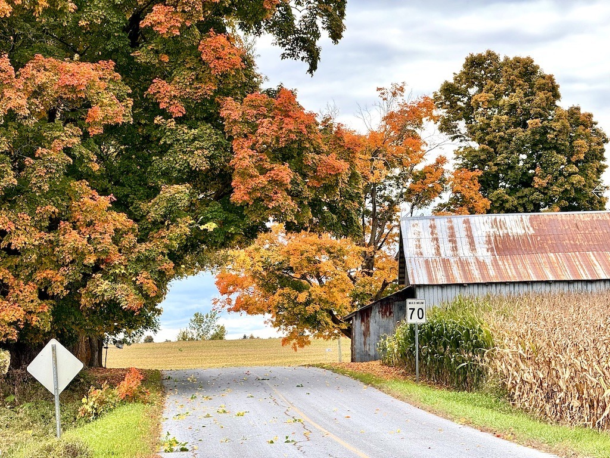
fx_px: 2115
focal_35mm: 120
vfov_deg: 12.3
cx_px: 305
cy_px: 229
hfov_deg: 16.4
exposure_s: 1/361
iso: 50
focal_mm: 15.66
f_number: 2.8
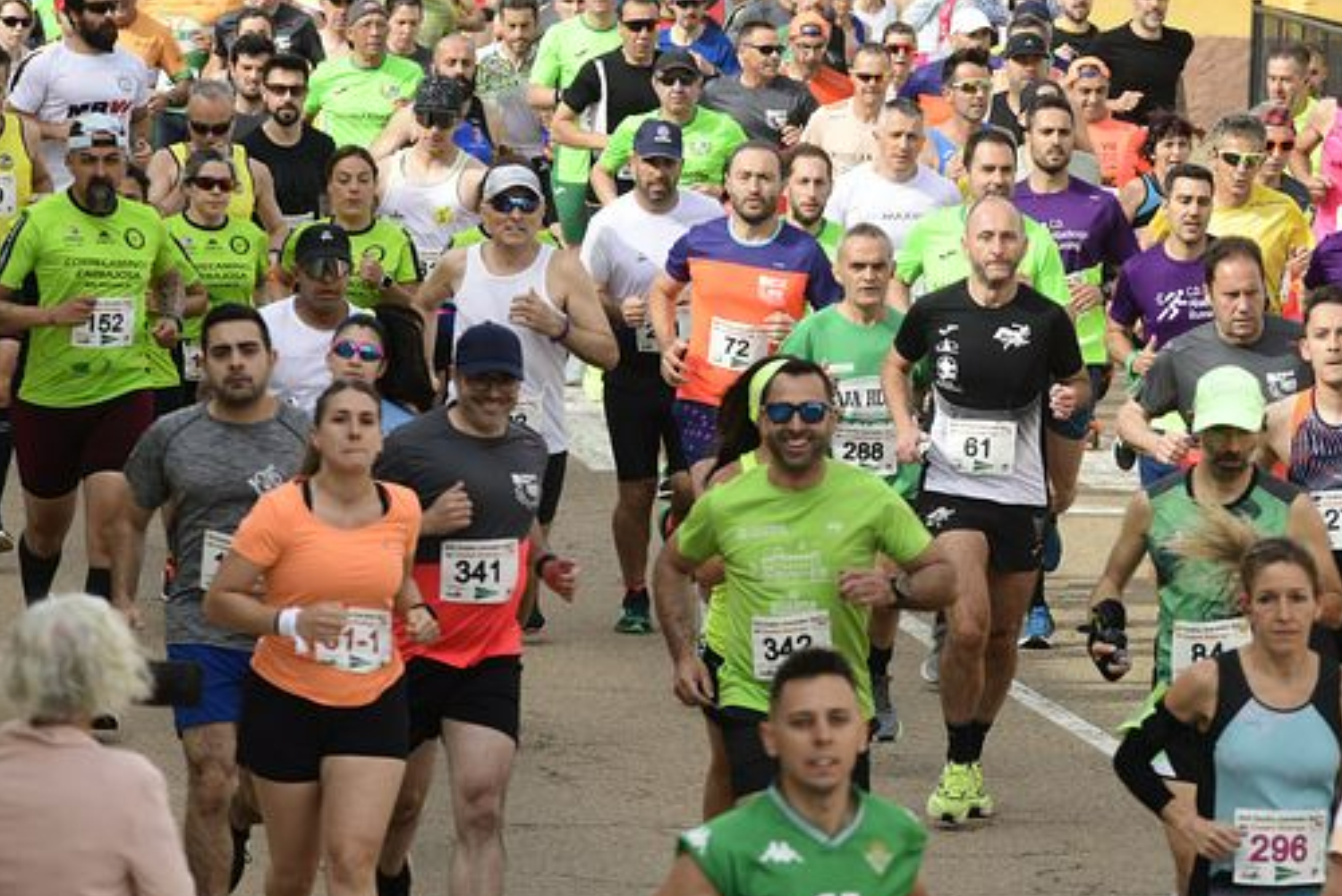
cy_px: 409
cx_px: 878
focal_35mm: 340
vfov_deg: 4.0
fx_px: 12681
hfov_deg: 6.1
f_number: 7.1
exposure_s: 1/320
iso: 250
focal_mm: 200
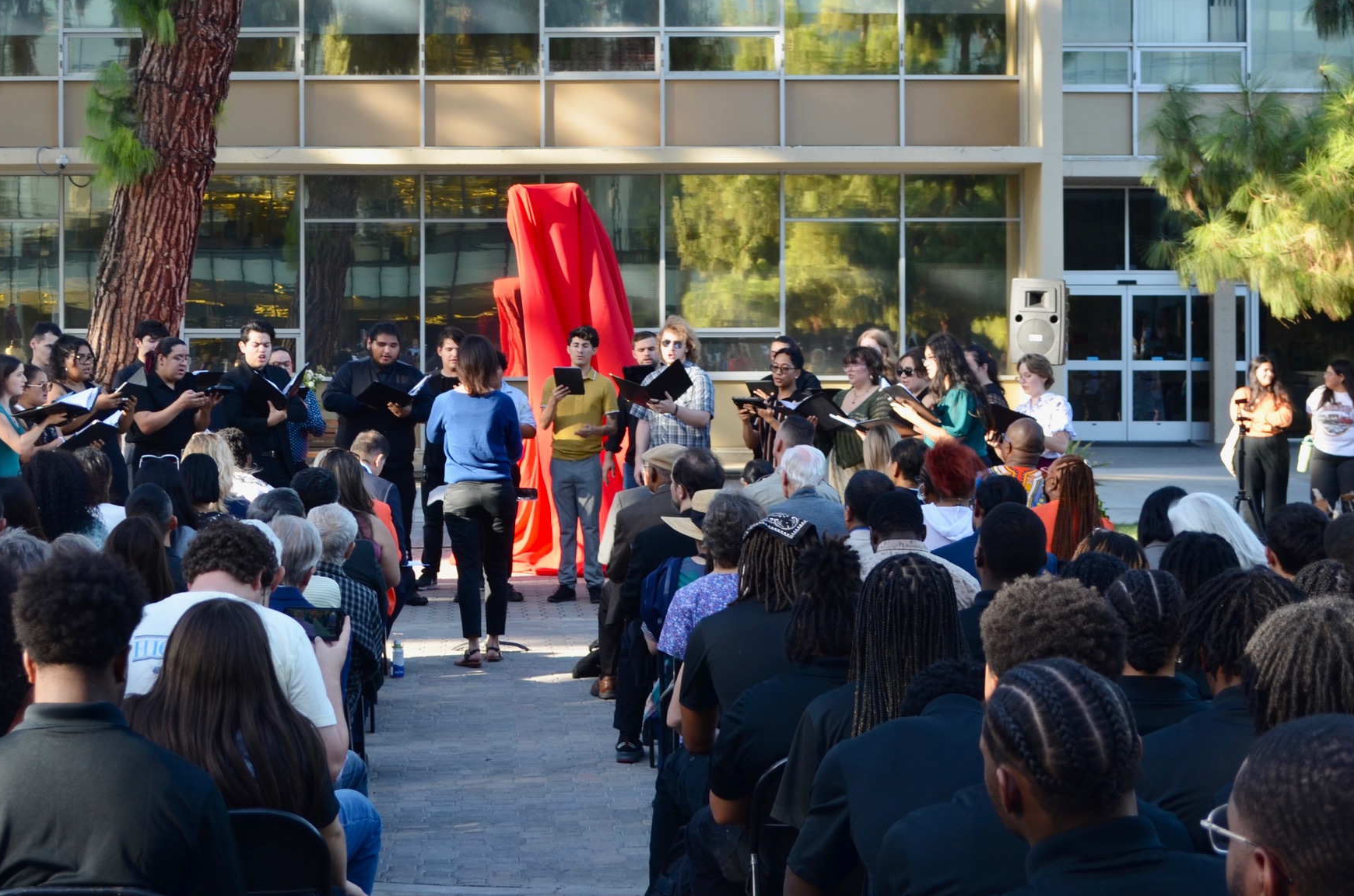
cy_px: 356
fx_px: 2702
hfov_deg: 28.0
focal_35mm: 72
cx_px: 484
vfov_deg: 18.8
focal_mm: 36
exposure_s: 1/125
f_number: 5.6
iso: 200
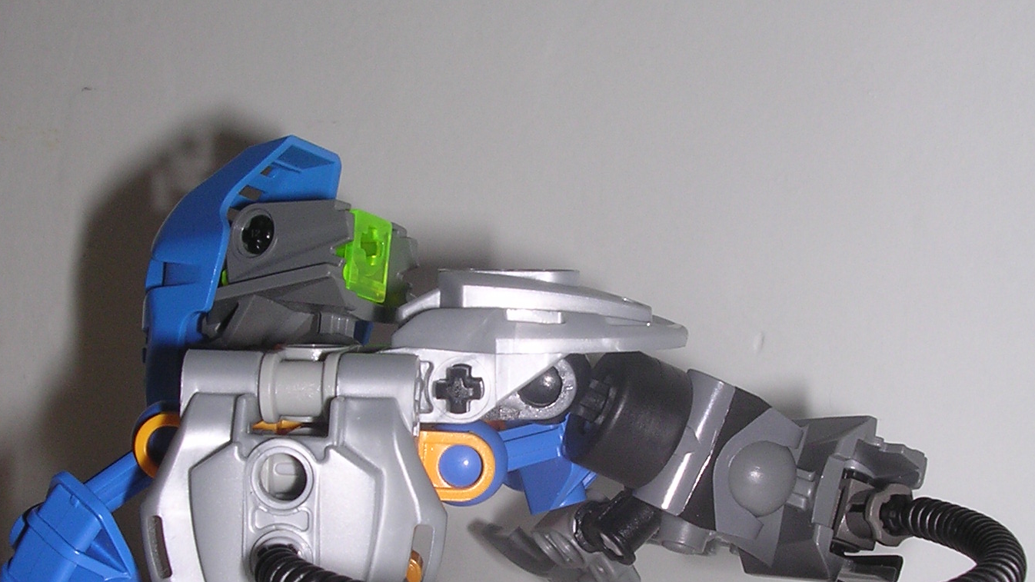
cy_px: 426
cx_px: 505
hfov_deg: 33.3
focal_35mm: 63
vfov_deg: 19.0
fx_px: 1729
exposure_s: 1/60.1
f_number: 5.6
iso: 100
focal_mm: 5.8
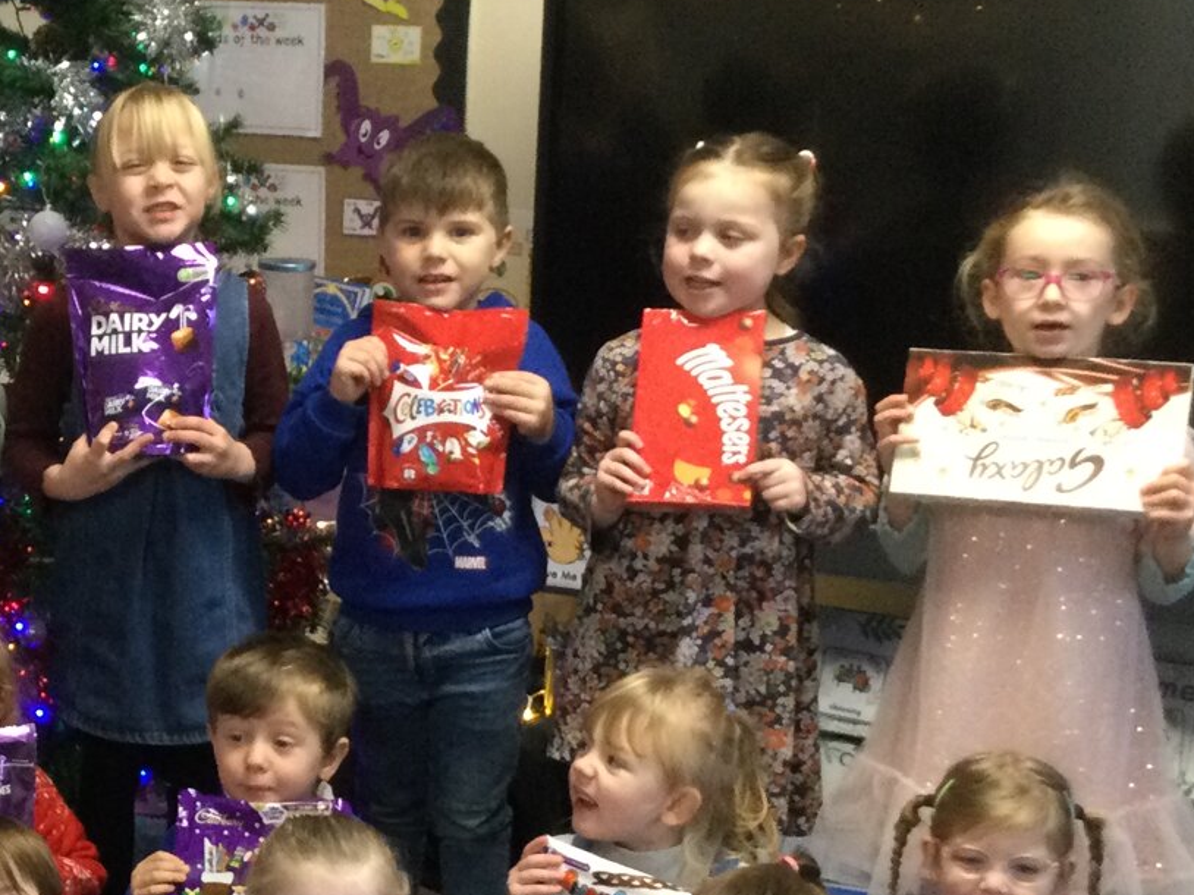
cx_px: 153
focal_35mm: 78
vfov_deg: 18.8
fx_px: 2690
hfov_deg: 24.4
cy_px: 659
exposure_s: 1/33
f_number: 2.4
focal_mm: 3.3
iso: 200
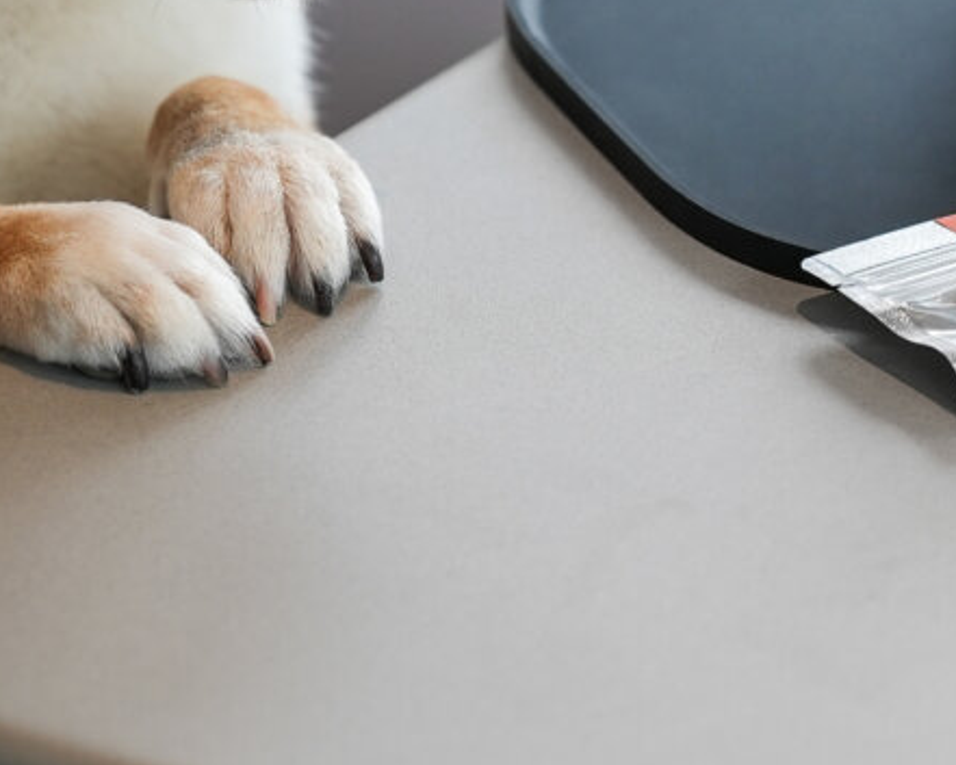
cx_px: 1162
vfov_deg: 6.6
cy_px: -59
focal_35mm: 235
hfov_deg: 8.1
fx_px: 6651
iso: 500
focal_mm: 85
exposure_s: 1/500
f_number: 3.2
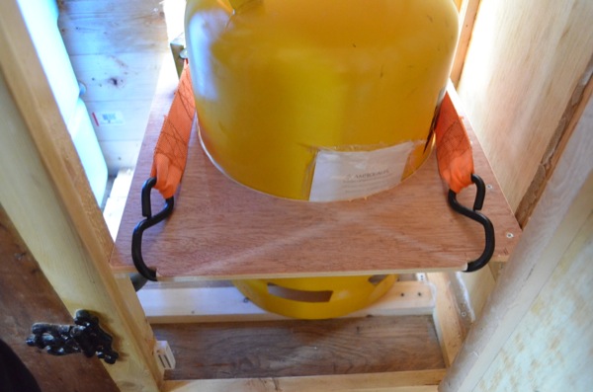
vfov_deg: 43.4
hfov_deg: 62.0
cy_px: 196
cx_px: 296
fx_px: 493
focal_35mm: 30
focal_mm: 20
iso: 6400
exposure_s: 1/50
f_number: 3.8
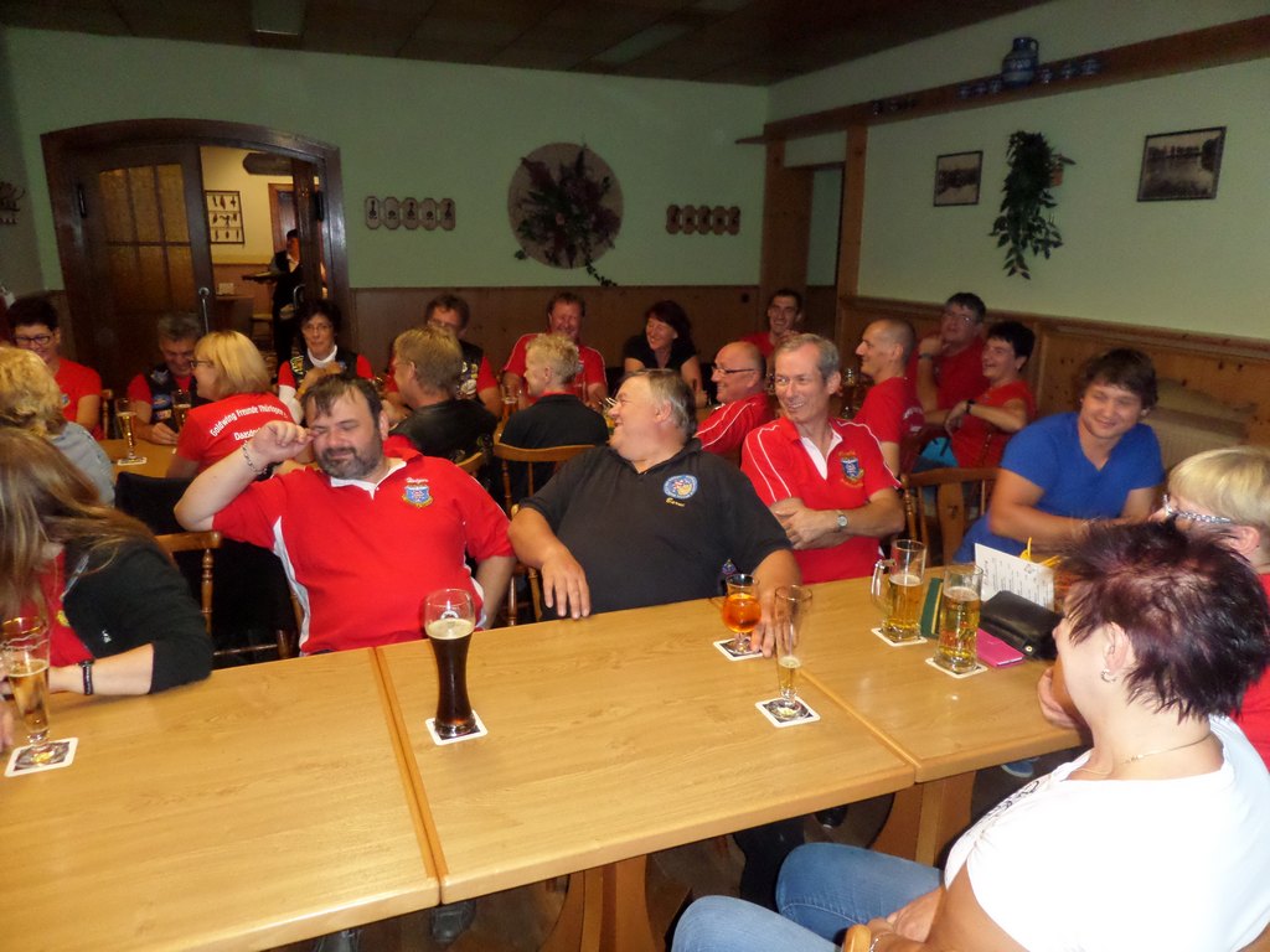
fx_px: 881
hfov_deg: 71.6
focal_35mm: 24
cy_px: 476
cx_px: 635
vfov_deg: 56.8
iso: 400
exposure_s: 1/20
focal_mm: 4.3
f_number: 3.1
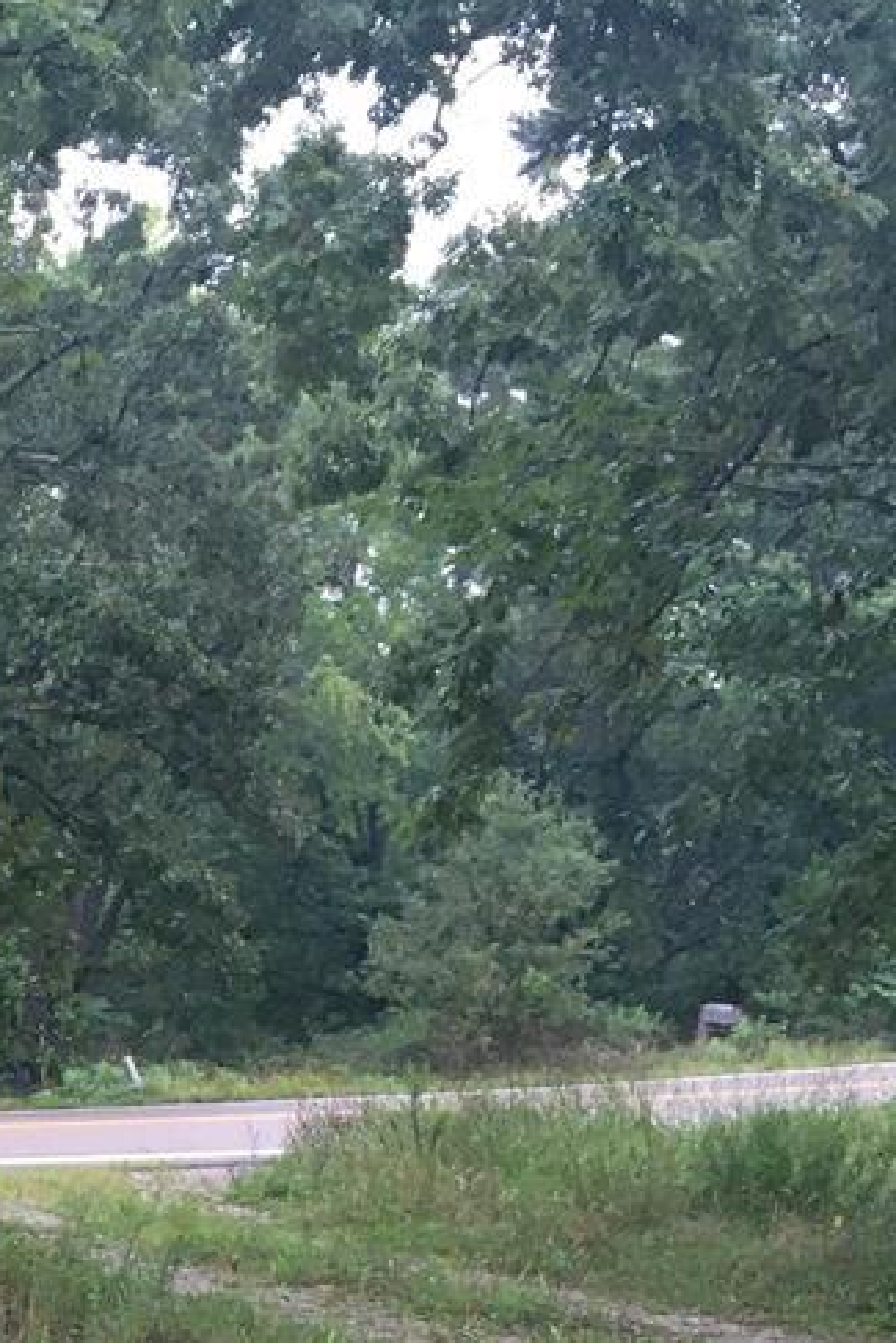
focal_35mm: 99
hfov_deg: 12.9
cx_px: -560
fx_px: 3693
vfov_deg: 20.2
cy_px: 1191
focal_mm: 4.15
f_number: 2.2
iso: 32
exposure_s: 1/30
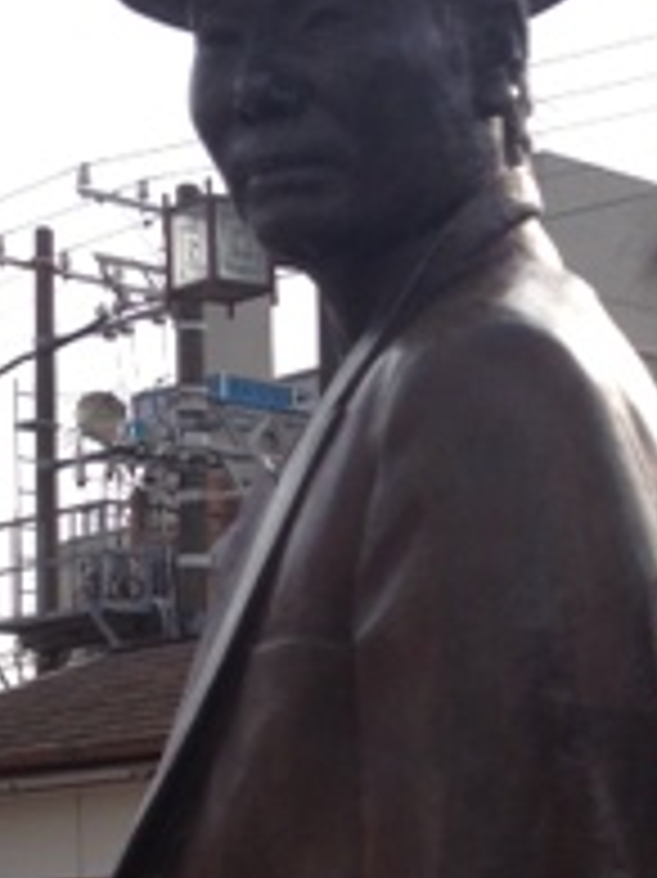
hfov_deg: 12.8
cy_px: 833
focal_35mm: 115
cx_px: 576
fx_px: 2913
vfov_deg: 16.8
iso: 50
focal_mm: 4.28
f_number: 2.4
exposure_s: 1/1416
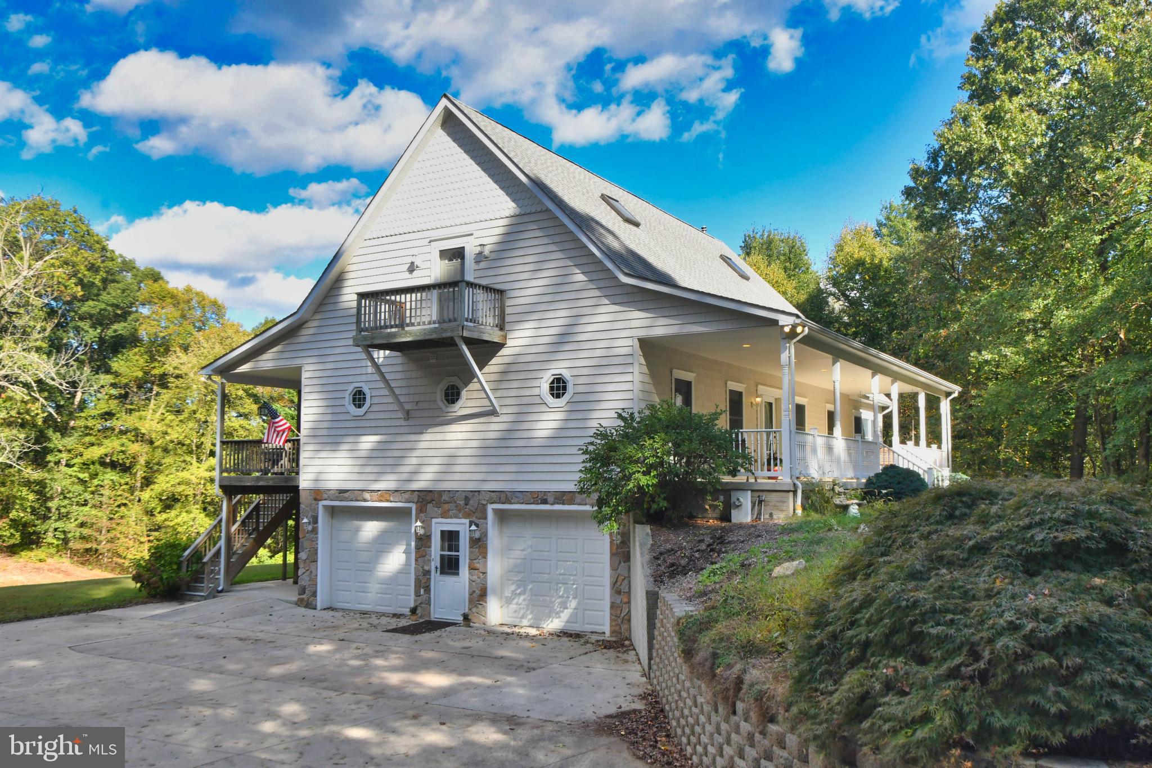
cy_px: 384
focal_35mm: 30
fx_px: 960
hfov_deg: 61.9
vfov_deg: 43.6
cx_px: 576
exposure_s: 1/200
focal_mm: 20
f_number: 13
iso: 400
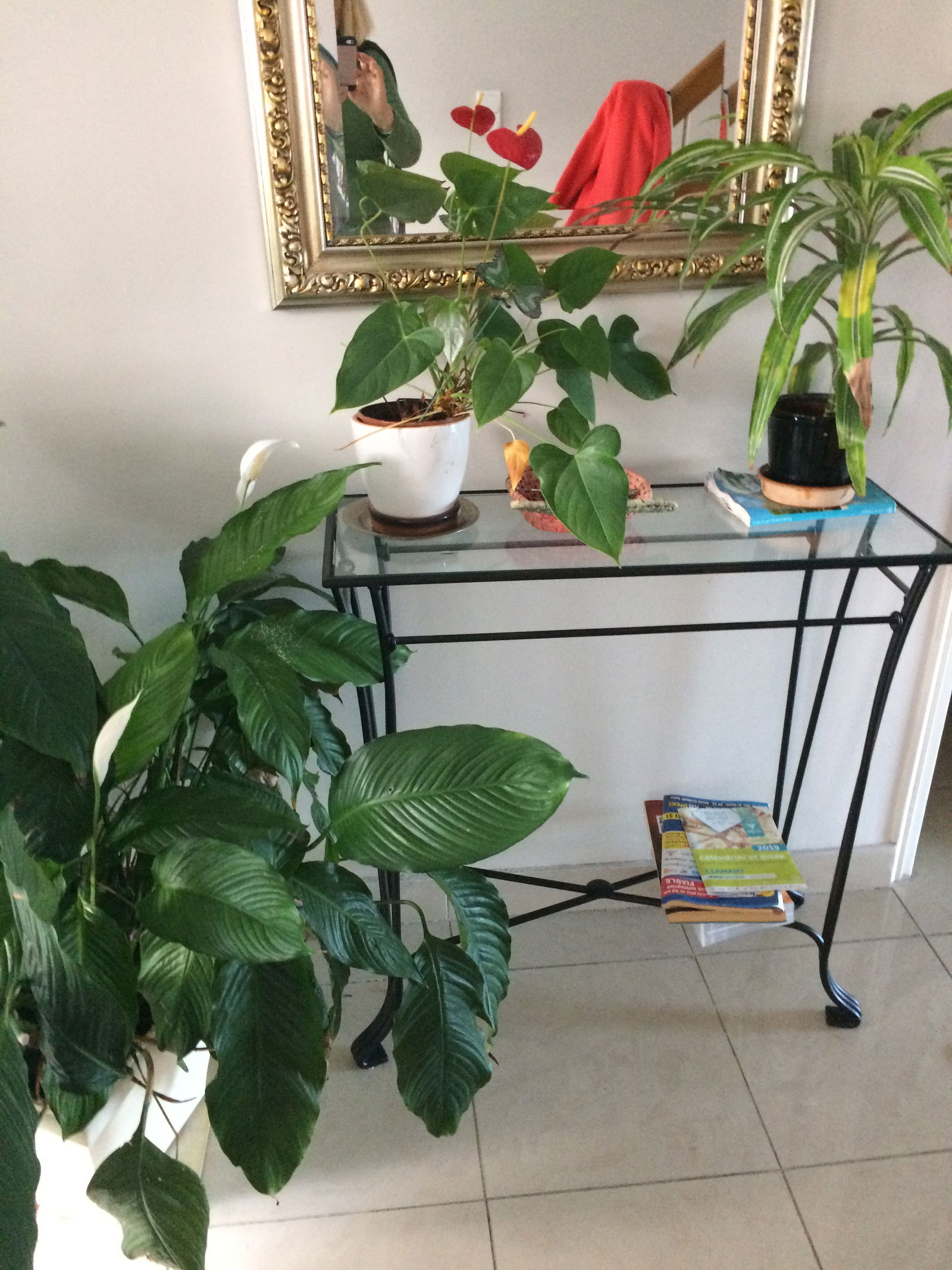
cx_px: 476
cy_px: 635
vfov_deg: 61.7
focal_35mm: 29
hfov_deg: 48.2
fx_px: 1063
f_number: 2.2
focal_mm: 4.15
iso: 250
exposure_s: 1/20
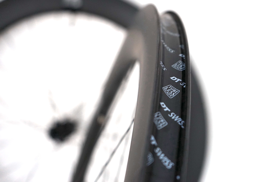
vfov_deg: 26.9
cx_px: 136
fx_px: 379
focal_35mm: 50
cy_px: 91
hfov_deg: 39.6
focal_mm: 50
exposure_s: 1/160
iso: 1250
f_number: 4.5
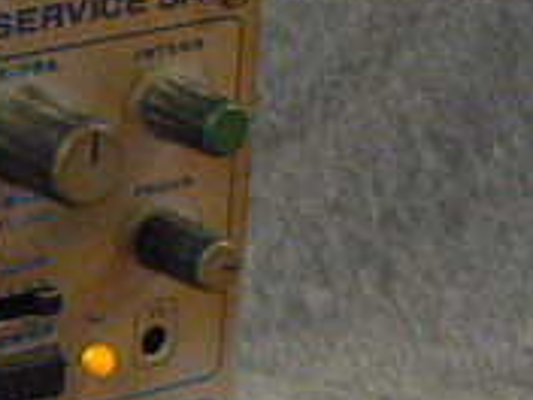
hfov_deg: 8.8
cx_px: -754
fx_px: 3141
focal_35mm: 204
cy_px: 558
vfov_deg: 7.2
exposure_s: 1/15
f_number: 2.8
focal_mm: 6
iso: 200
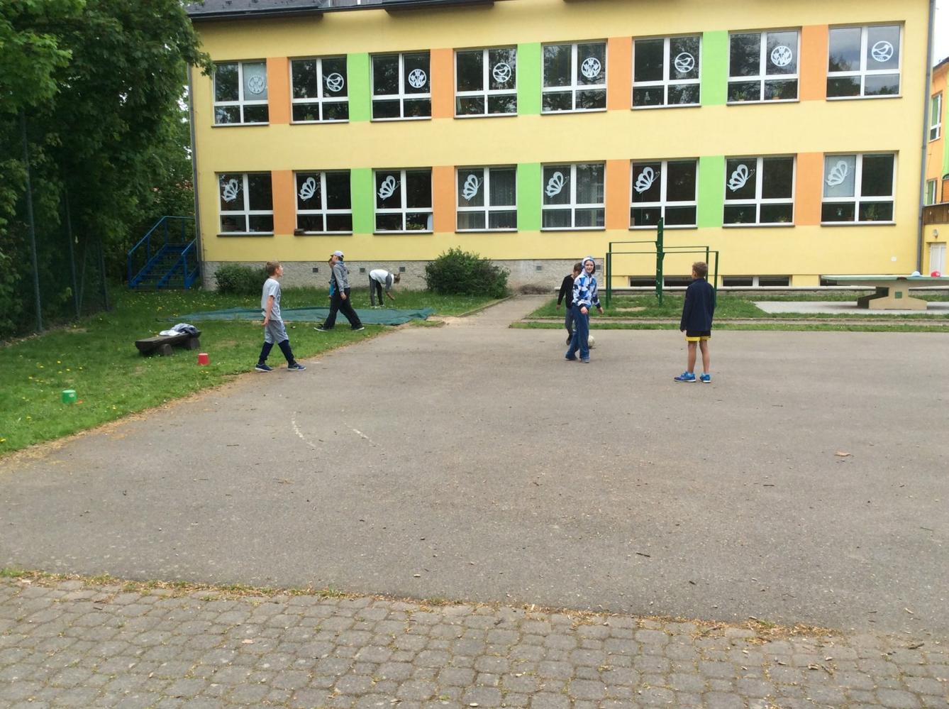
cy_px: 354
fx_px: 876
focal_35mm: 32
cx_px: 474
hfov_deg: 56.9
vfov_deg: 44.0
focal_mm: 3.3
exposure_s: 1/583
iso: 32
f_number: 2.4
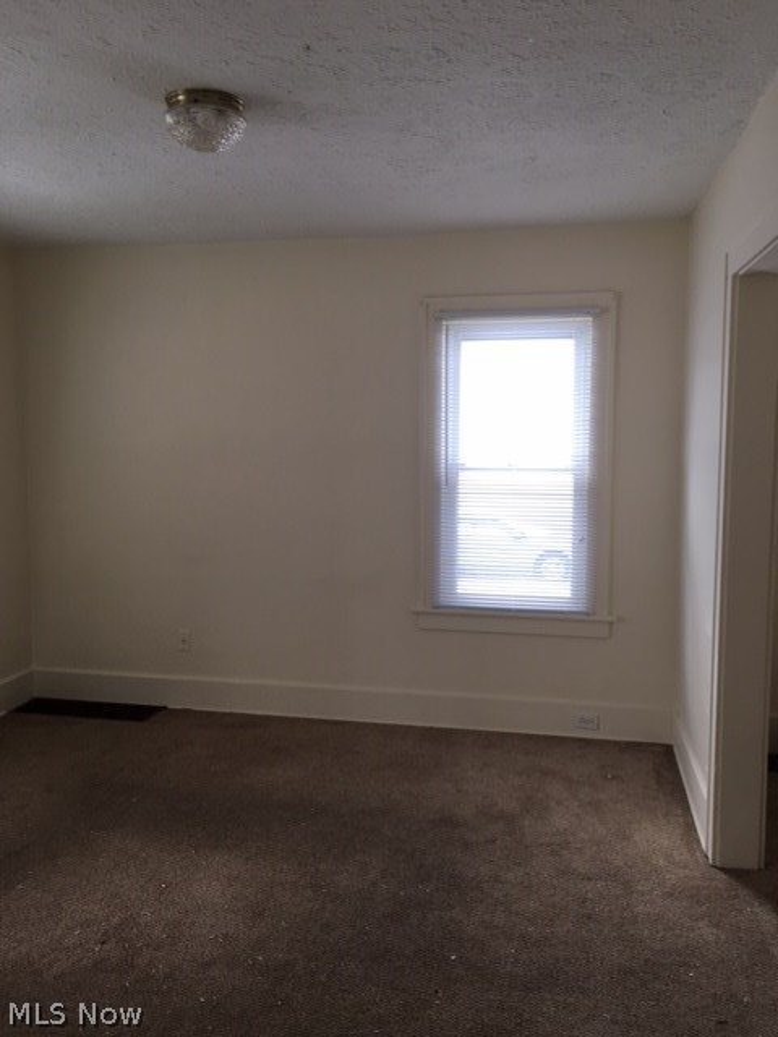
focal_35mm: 29
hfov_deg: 48.2
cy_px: 518
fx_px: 869
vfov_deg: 61.7
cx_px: 389
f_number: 2.2
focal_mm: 4.15
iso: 32
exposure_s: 1/60
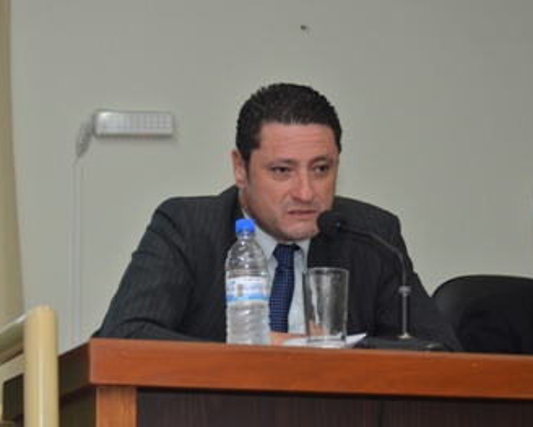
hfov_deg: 12.5
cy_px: 214
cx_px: 223
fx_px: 2431
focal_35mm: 154
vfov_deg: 10.0
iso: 800
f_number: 5.6
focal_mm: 90
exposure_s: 1/60
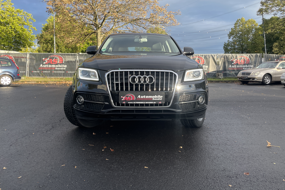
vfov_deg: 44.8
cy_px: 79
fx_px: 230
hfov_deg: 63.7
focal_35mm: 29
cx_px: 146
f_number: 1.6
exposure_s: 1/729
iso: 32
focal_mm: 4.2
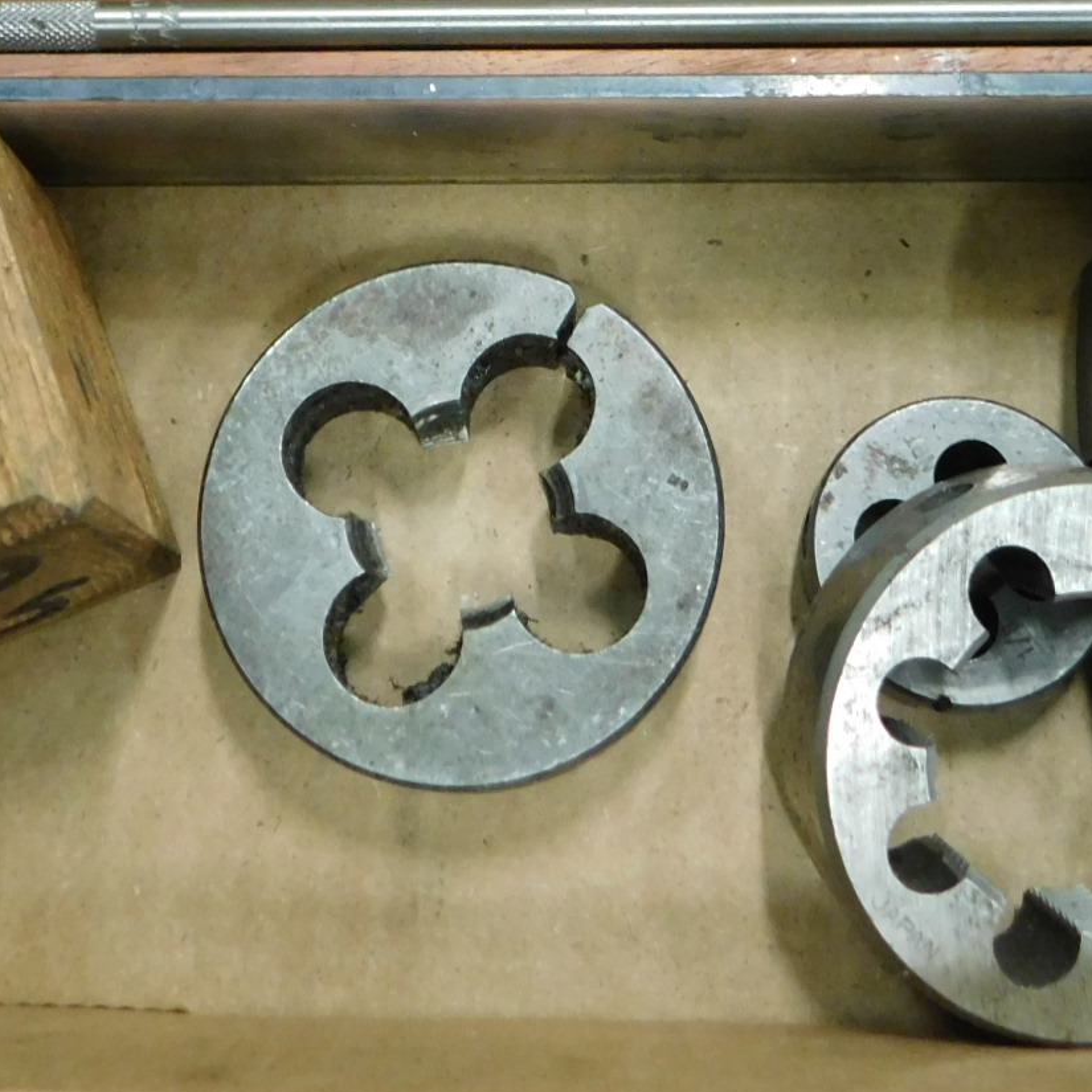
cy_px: 110
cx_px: 525
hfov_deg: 30.6
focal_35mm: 56
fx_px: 1999
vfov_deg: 29.3
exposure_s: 1/30
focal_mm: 4
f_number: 3
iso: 280
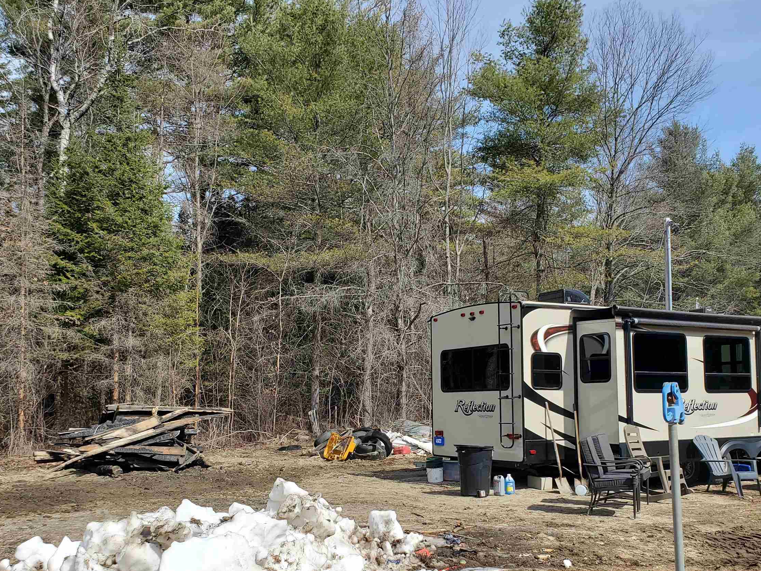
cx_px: 411
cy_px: 377
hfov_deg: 51.3
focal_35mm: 36
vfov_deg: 39.2
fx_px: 791
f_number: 2.4
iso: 50
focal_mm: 4.3
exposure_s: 1/1591
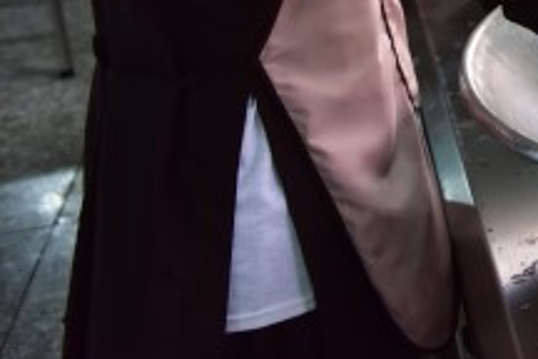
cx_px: 715
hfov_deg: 24.5
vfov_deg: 17.5
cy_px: -153
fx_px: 1061
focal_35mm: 71
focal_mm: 24
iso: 1250
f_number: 2.8
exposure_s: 1/80
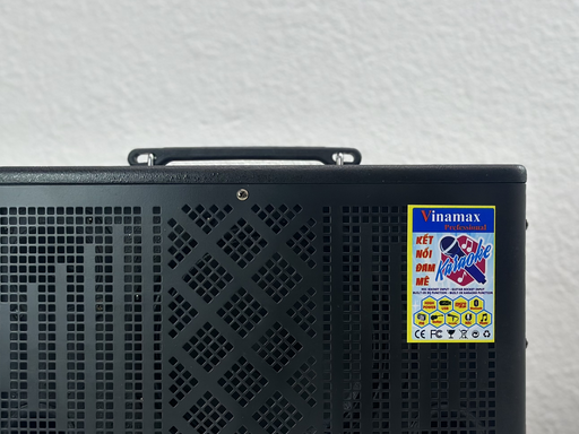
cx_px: 251
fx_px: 1254
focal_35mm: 75
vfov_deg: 19.6
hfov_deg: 26.0
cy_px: 262
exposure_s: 1/293
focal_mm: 6.86
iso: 80
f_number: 1.78
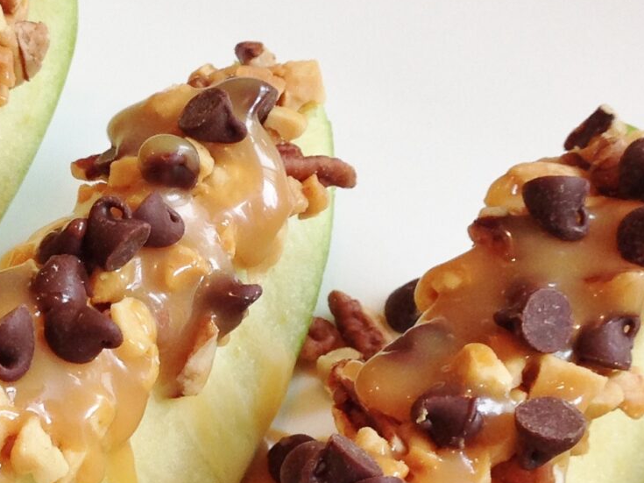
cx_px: -13
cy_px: 394
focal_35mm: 115
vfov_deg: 12.8
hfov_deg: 16.7
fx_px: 2139
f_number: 2.4
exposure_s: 1/40
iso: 64
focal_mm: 4.12
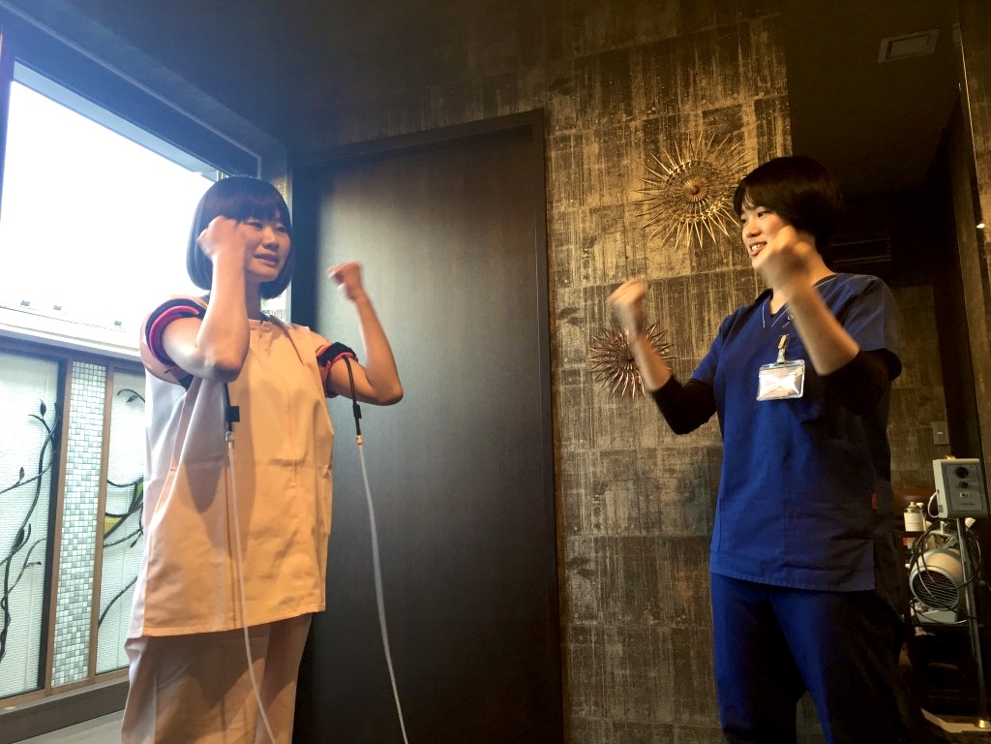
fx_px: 830
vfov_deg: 48.2
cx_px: 496
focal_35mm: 29
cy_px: 372
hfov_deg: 61.7
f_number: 2.2
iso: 100
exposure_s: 1/30
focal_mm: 4.15
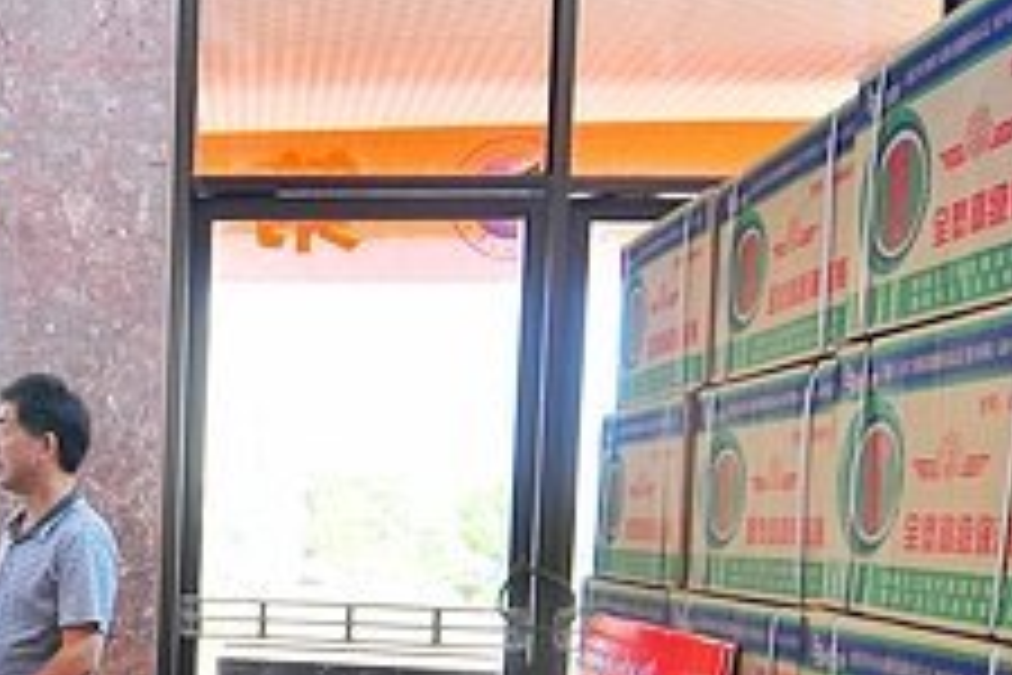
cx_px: 72
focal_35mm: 48
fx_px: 1349
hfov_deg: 37.9
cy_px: 578
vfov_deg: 27.3
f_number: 4
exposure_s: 1/100
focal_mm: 12
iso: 320
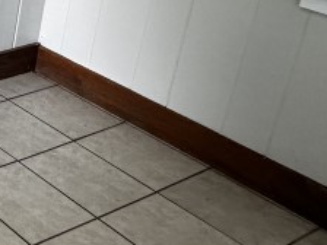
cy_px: -83
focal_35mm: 64
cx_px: -312
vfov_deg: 20.7
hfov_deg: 19.3
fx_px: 605
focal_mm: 2.22
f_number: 2.2
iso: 200
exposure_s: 1/120
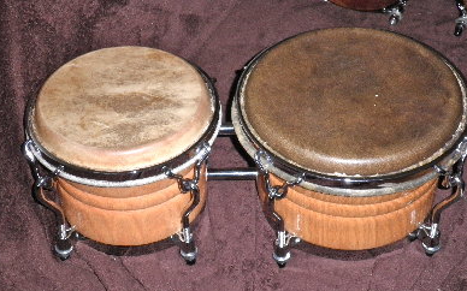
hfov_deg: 29.4
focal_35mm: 70
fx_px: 890
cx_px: 230
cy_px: 142
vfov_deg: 18.6
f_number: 4.3
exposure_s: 1/80
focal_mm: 11.4
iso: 200
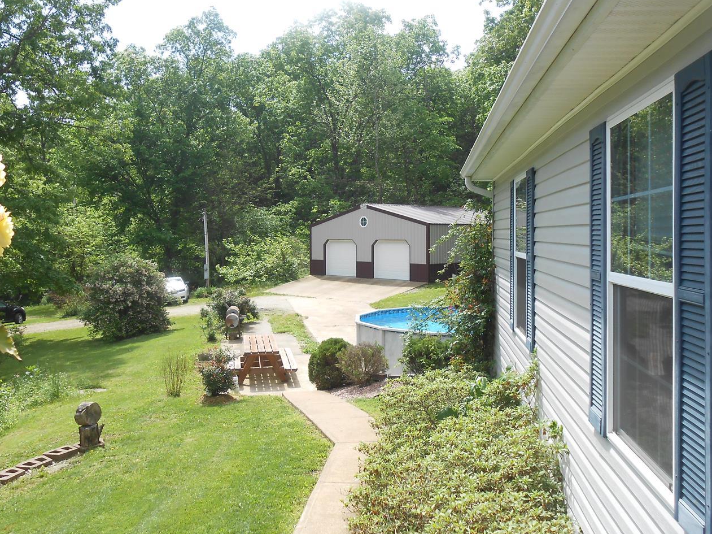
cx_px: 330
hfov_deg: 55.3
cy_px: 237
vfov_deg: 42.9
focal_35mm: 33
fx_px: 679
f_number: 3.5
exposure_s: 1/400
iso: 80
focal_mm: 4.6
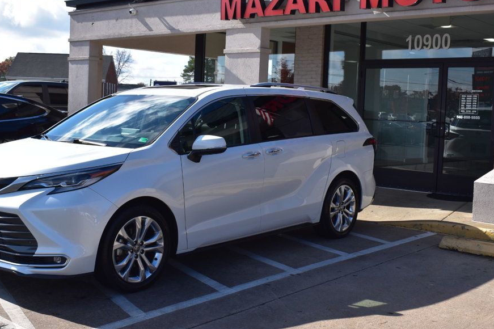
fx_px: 653
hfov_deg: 41.4
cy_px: 150
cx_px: 230
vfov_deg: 28.3
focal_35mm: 48
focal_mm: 27
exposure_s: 1/500
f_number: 11
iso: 400
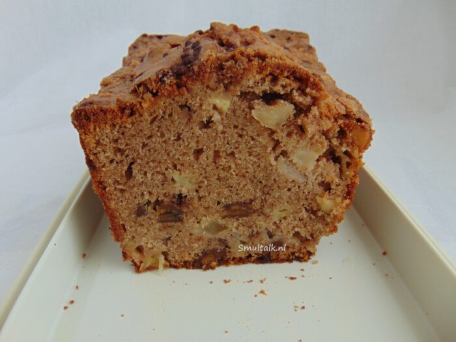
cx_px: 228
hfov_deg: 69.4
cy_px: 171
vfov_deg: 54.9
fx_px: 329
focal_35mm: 25
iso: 100
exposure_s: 1/30
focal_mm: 4.5
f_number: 3
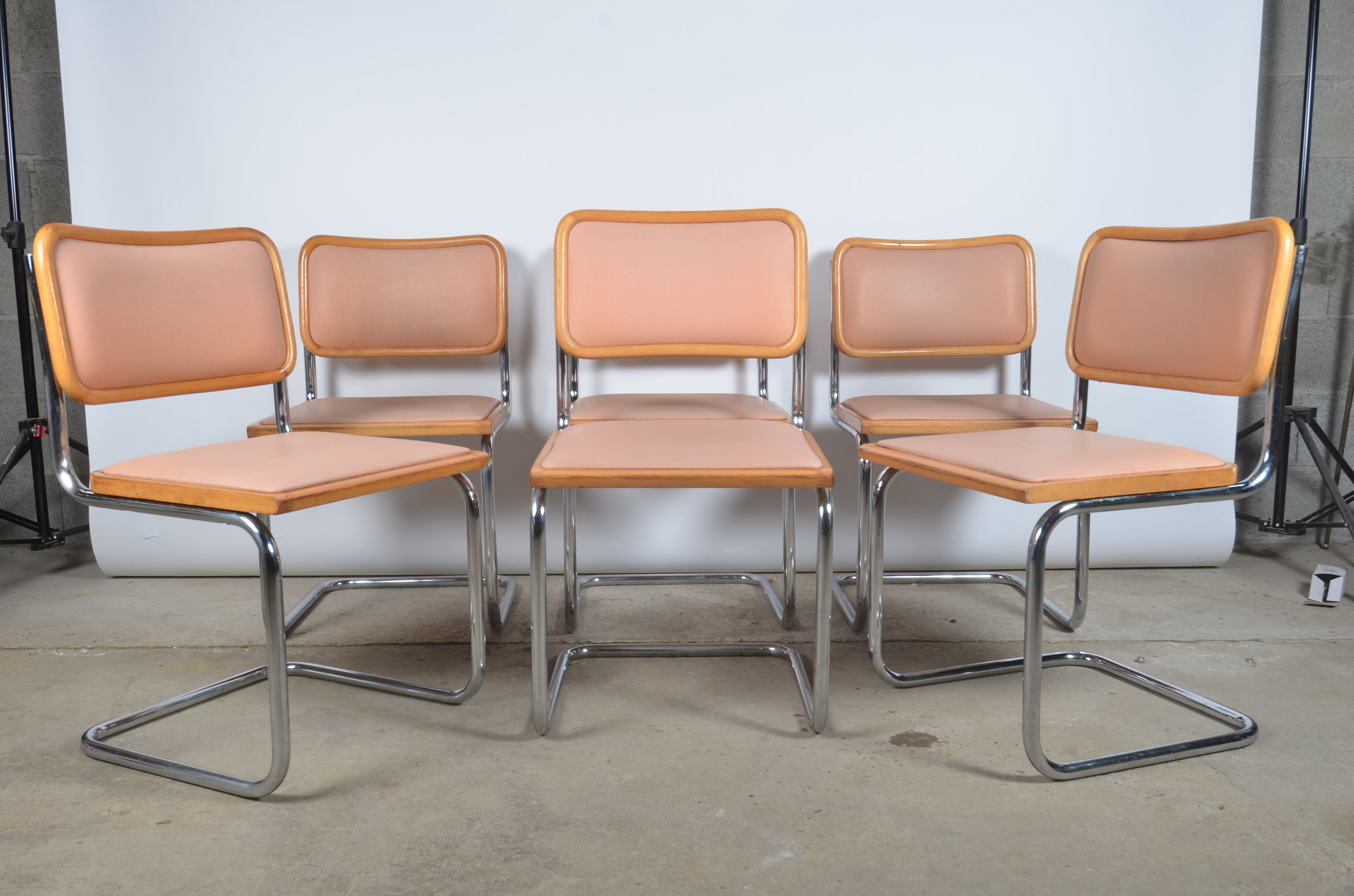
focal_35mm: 33
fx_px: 1239
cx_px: 677
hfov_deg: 57.3
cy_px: 448
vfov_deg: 39.8
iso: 100
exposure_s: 1/125
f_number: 11
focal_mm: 22
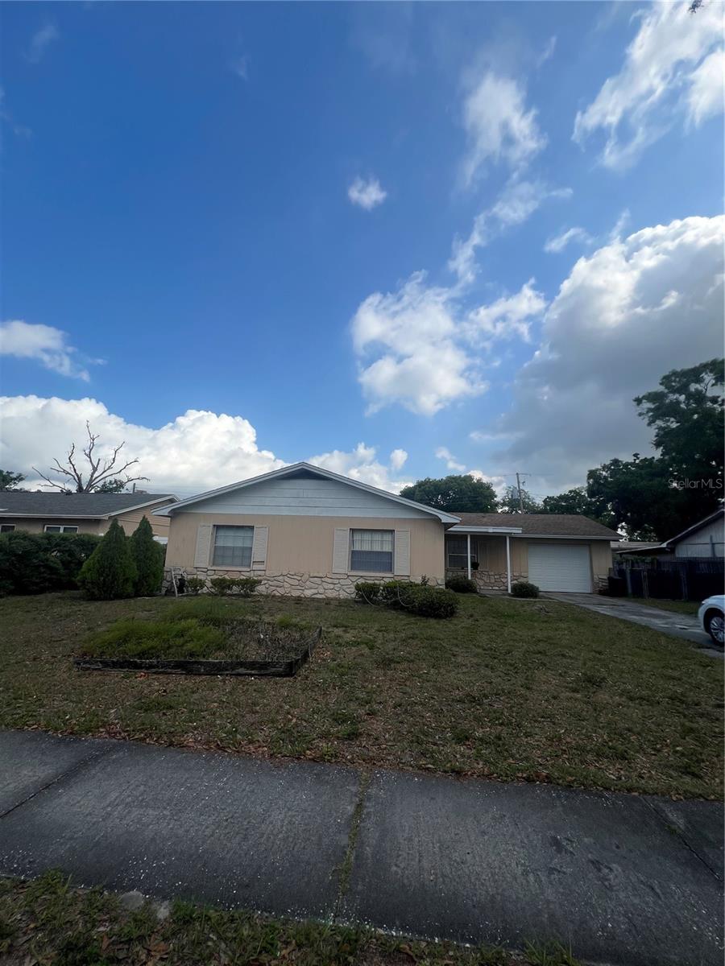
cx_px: 362
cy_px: 483
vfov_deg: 106.2
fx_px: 363
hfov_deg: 89.9
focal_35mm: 13
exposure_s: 1/1946
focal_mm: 1.57
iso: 32
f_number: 1.8
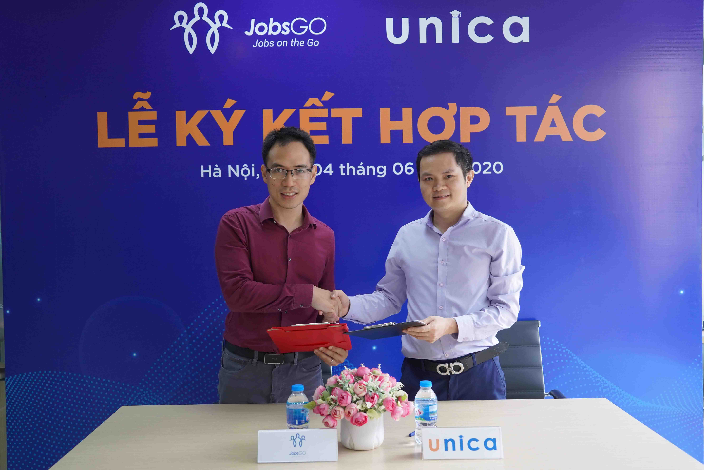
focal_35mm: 38
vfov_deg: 35.1
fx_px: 743
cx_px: 352
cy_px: 235
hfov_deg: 50.7
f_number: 4
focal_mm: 38
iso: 1250
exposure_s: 1/160
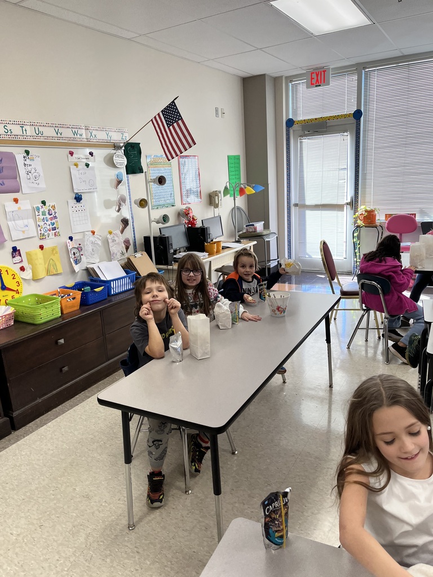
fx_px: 434
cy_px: 288
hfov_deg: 53.1
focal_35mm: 26
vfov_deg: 67.3
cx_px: 216
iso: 64
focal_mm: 5.1
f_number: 1.6
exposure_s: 1/120
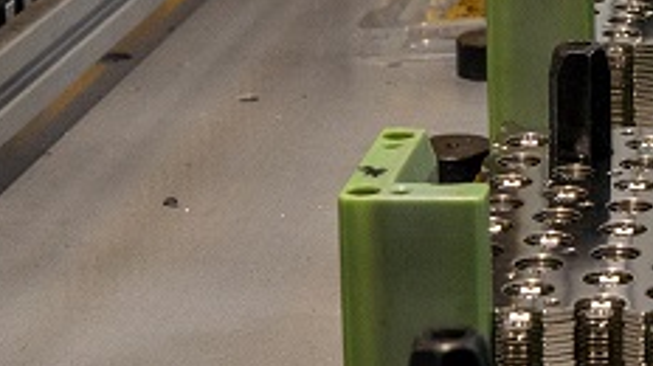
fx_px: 2439
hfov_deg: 13.8
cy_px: -383
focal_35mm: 141
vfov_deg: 8.1
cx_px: 1123
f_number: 5
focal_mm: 24
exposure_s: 1/125
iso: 800
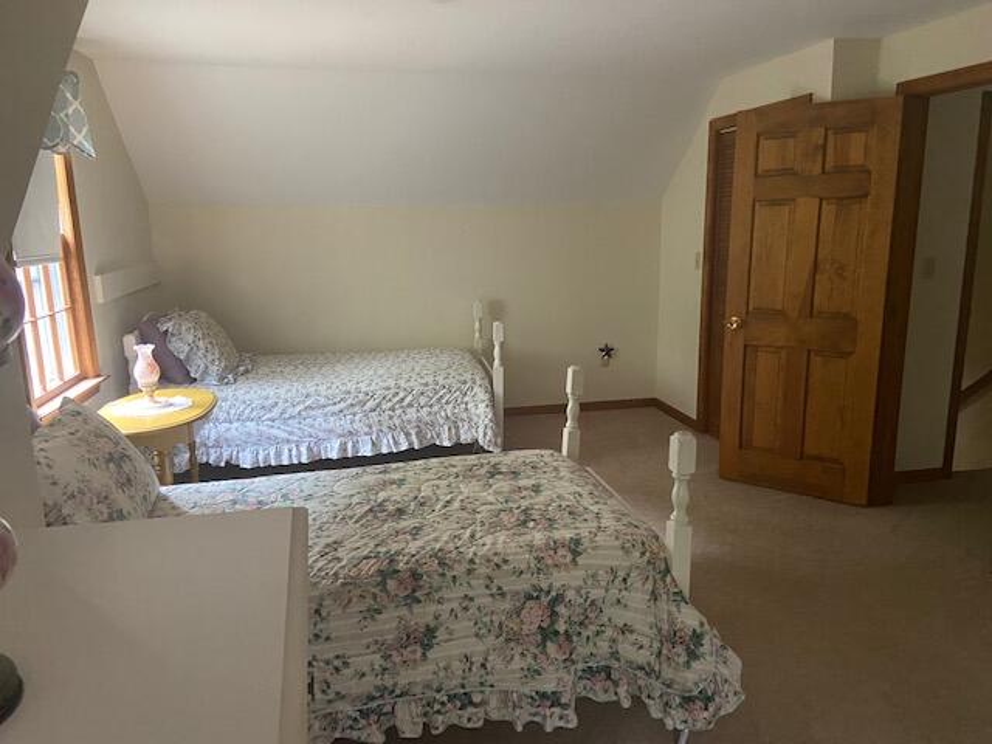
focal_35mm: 26
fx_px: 745
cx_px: 496
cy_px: 372
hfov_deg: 67.3
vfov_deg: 53.1
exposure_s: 1/44
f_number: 1.8
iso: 500
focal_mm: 4.25
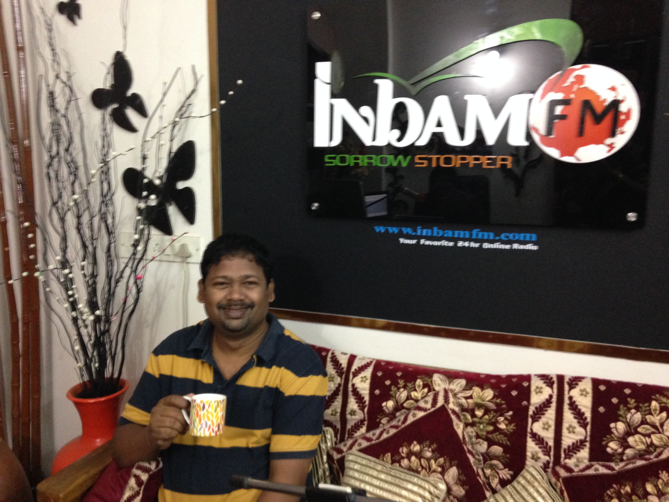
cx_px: 334
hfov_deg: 55.4
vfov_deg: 42.9
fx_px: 638
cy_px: 251
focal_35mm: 33
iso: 320
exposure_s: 1/17
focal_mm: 4.12
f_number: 2.4
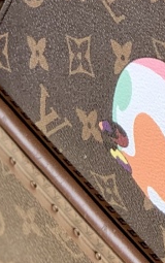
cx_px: 329
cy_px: 53
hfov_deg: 4.2
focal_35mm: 311
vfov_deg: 6.7
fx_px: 2231
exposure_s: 1/171
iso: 16
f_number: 2.4
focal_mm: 6
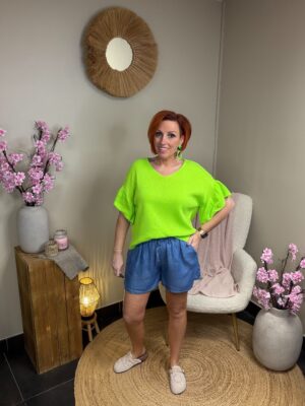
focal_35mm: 30
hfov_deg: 46.8
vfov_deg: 60.0
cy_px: 203
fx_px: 352
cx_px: 152
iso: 80
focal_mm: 2.71
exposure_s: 1/60
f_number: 1.9
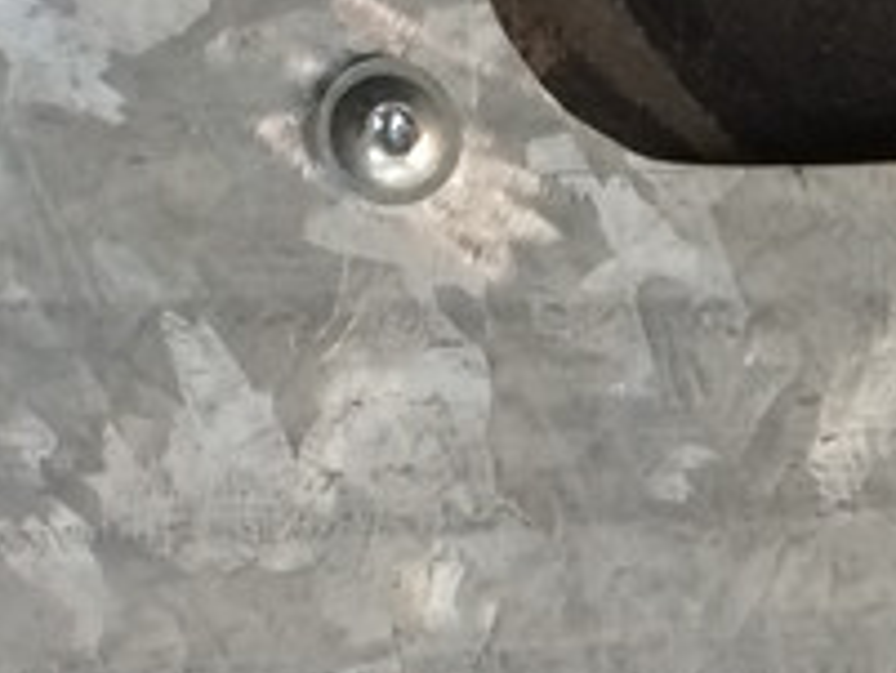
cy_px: 882
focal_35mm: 154
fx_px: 3989
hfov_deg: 12.6
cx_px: 983
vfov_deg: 9.5
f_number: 2.2
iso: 160
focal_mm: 4.15
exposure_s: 1/33
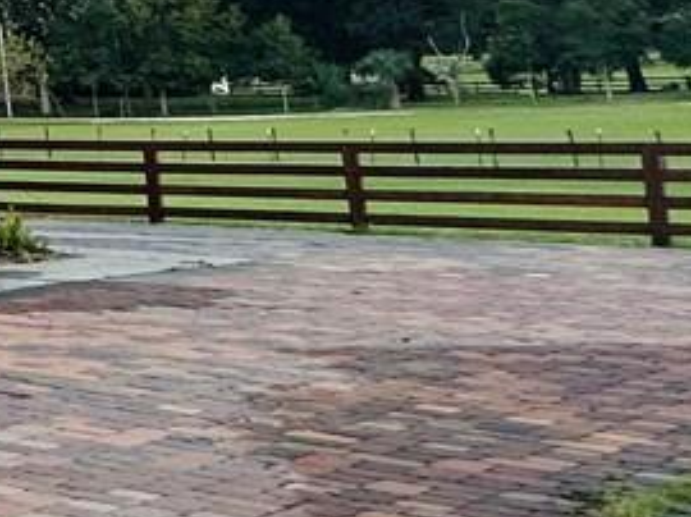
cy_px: -120
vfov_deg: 16.9
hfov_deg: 14.3
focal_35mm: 83
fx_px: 1655
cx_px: -1016
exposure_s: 1/112
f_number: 2.2
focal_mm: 2.22
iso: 40
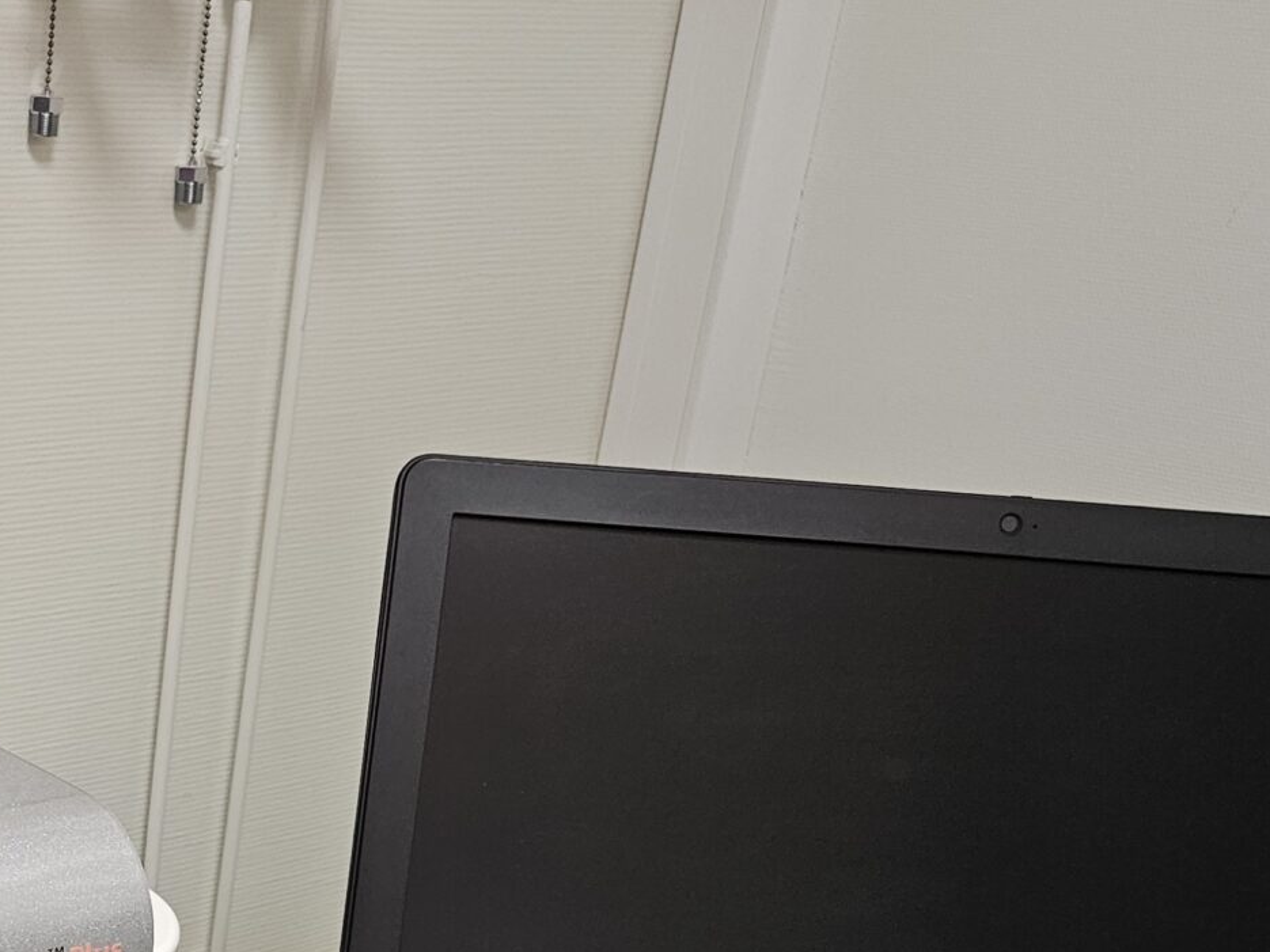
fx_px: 2311
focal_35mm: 63
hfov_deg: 28.7
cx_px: -22
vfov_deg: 21.8
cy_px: 1097
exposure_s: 1/100
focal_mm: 5.4
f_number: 1.8
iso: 160
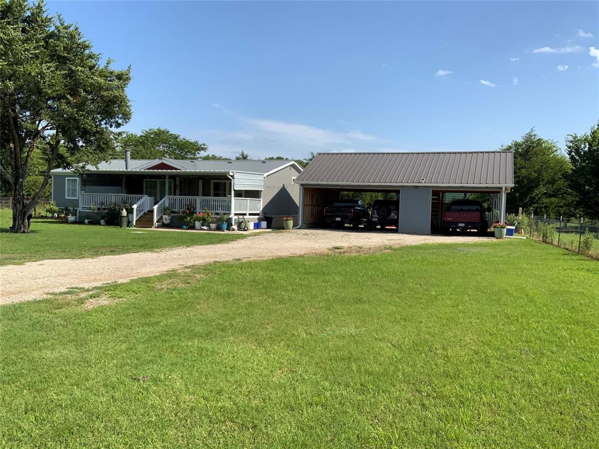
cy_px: 224
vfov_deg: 48.2
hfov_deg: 61.7
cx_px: 300
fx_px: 502
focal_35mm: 29
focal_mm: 3
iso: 16
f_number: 1.8
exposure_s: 1/1221
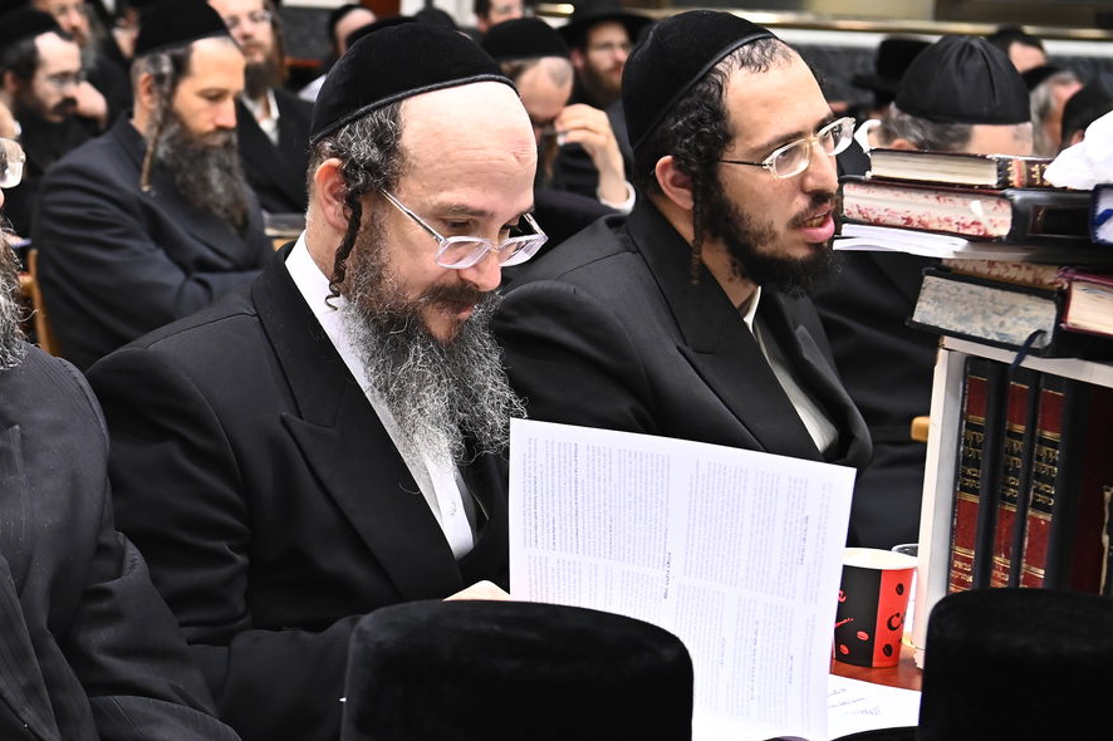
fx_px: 3029
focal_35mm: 98
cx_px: 269
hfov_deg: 20.6
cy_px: 306
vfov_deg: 13.9
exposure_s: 1/200
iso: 2500
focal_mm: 62
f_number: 5.6
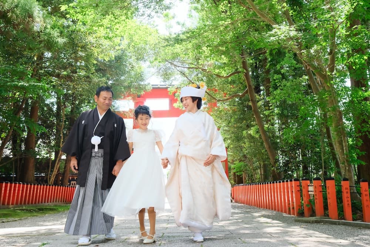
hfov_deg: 51.9
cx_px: 185
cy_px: 124
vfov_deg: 36.0
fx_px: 380
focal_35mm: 37
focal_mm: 24.7
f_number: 5.6
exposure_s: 1/200
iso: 1600
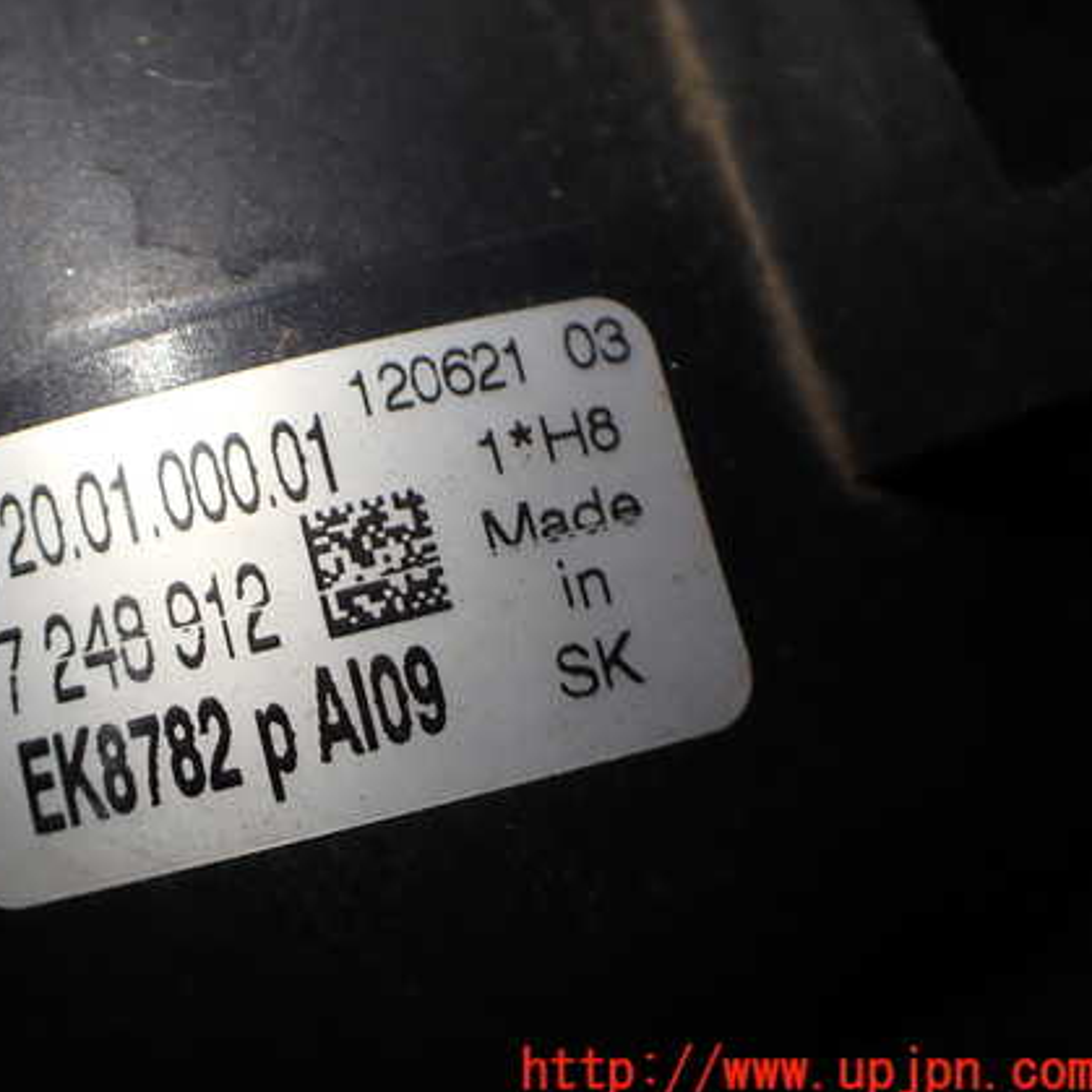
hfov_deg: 43.0
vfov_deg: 43.8
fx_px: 1356
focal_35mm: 38
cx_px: 328
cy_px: 519
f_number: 2.3
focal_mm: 5.4
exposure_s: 1/125
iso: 100
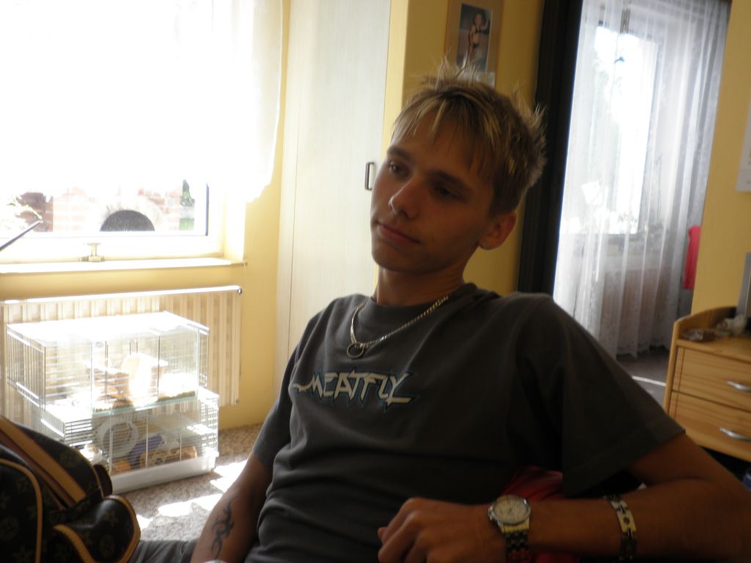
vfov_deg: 39.7
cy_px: 282
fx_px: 781
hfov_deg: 51.4
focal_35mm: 36
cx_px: 376
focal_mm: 6.3
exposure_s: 1/30
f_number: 3.5
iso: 64
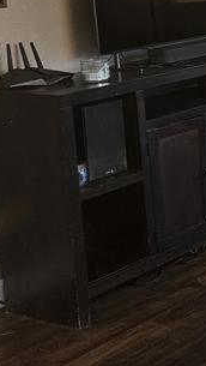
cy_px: 22
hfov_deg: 10.9
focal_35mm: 84
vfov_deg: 24.4
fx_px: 814
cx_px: 568
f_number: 1.7
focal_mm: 6.3
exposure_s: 1/30
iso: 500
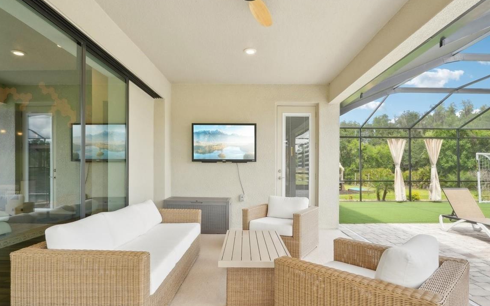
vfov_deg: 59.5
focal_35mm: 20
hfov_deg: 85.1
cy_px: 168
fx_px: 267
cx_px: 250
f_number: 8
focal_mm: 14
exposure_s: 1/50
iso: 200
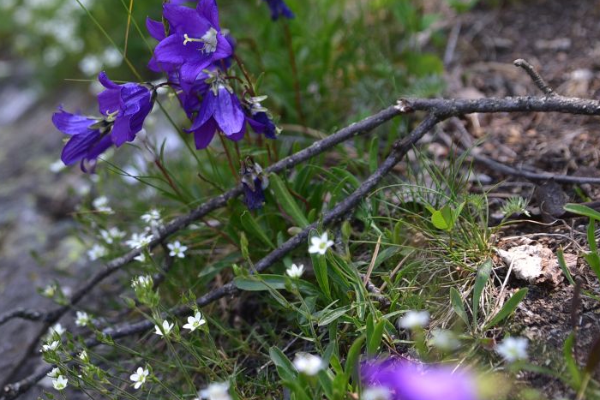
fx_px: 1734
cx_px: 136
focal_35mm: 104
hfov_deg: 19.5
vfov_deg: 13.1
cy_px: 80
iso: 125
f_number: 4.5
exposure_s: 1/125
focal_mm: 56
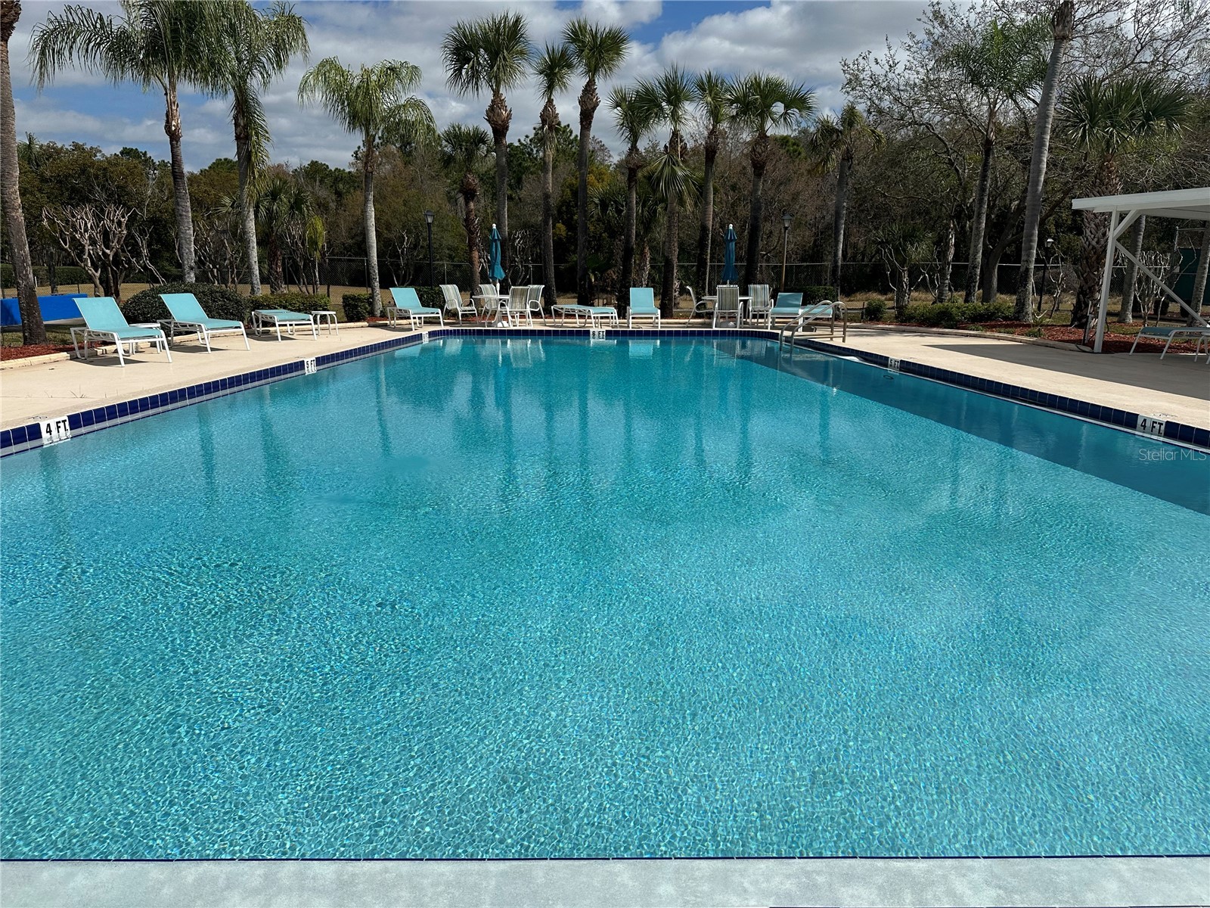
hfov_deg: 71.6
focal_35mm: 24
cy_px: 454
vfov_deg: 56.8
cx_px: 605
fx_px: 839
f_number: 1.78
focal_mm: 6.86
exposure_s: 1/12048
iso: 80
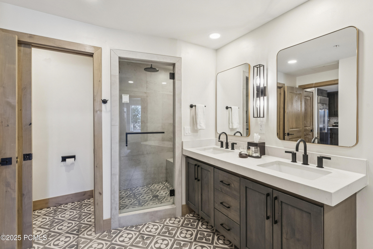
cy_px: 124
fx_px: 167
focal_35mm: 16
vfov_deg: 73.5
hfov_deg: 96.4
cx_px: 186
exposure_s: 1/40
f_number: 8
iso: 640
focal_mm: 16.1
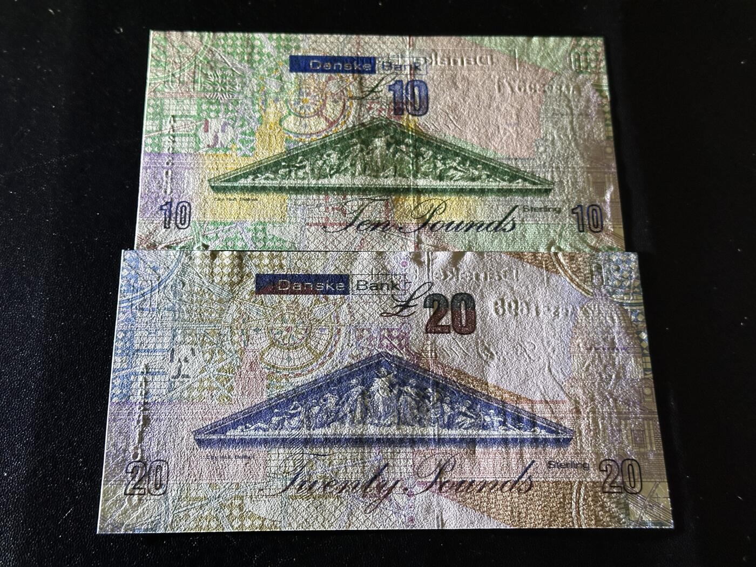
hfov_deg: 39.7
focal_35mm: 48
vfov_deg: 30.3
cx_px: 378
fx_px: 1048
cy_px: 284
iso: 200
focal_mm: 6.86
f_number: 1.78
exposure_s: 1/60
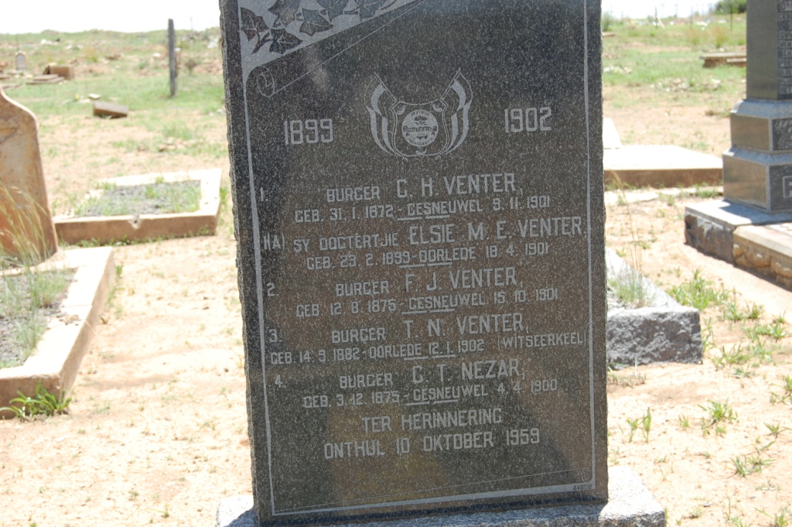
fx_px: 1253
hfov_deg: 35.1
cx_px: 396
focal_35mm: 57
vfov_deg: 23.7
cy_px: 264
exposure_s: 1/200
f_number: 7.1
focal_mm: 38
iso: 200
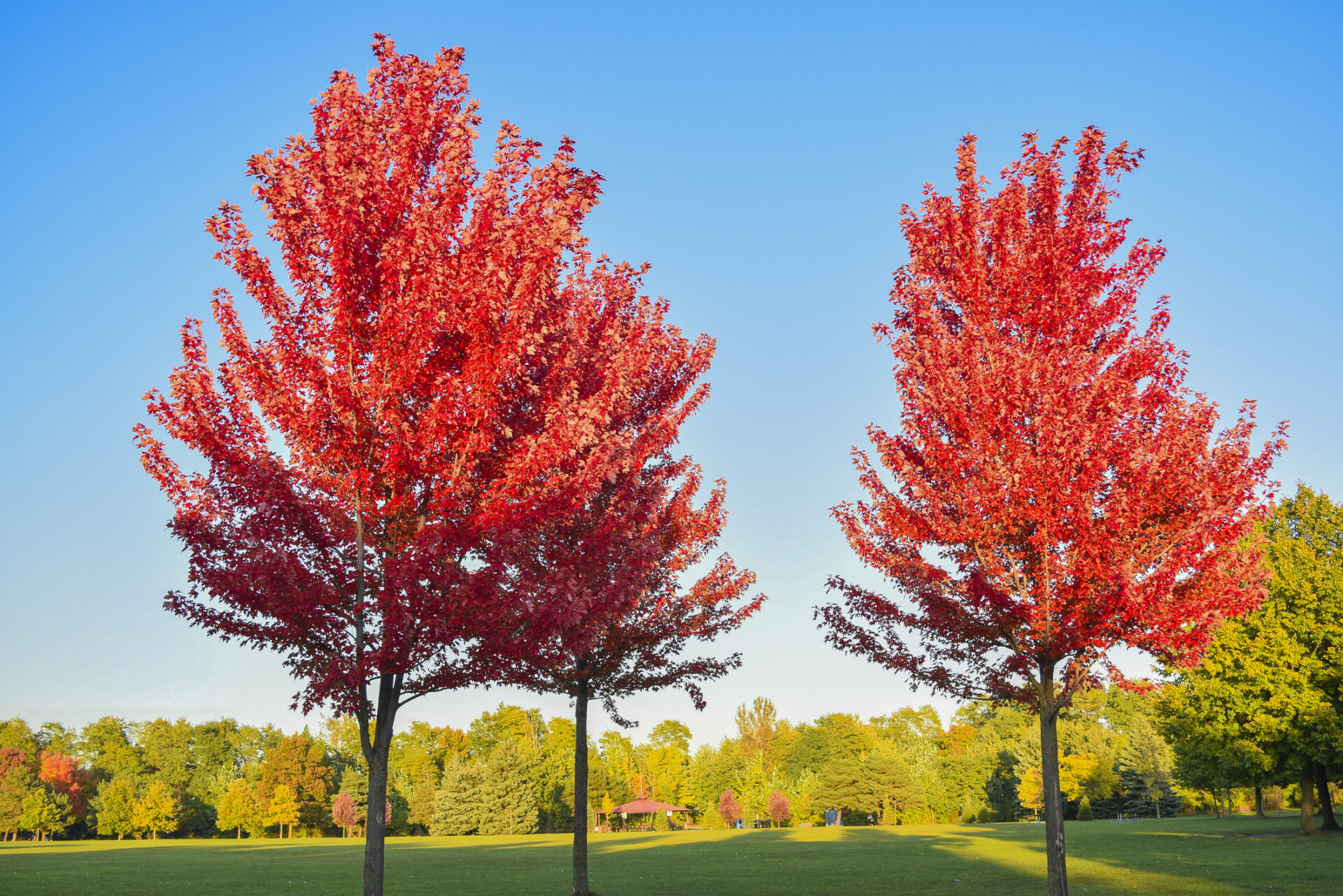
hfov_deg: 53.1
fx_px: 1343
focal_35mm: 36
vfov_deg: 36.9
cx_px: 672
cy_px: 448
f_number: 5.6
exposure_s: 1/200
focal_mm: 24
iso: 200
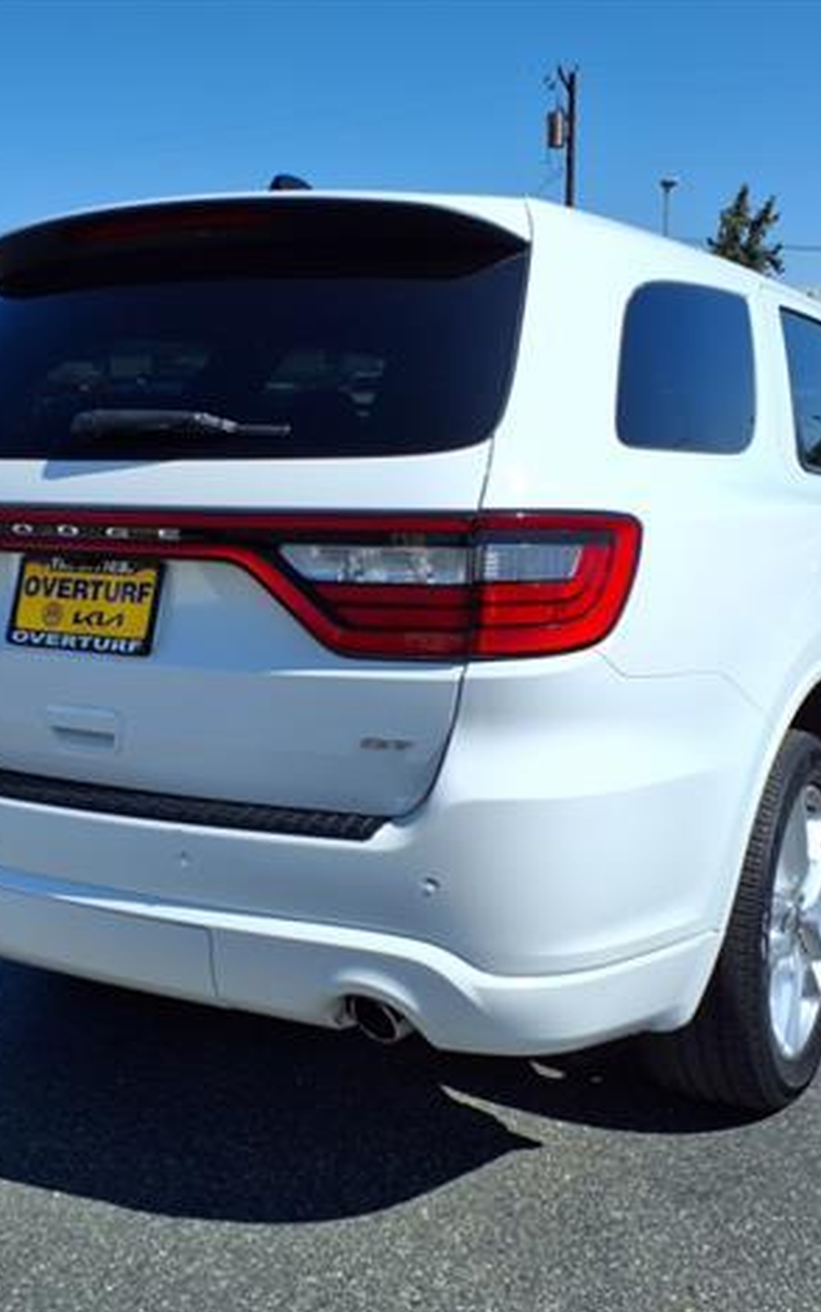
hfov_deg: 32.7
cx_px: 338
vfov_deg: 50.4
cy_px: 662
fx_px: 1395
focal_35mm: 39
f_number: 1.9
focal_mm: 3.58
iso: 40
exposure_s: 1/3333
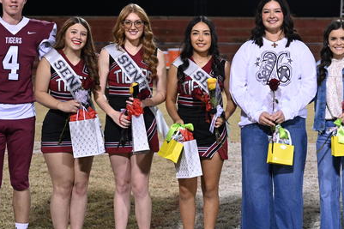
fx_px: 1098
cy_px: 93
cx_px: 317
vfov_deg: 11.9
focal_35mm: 115
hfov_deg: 17.5
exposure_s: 1/125
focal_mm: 45
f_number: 2.8
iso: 1100
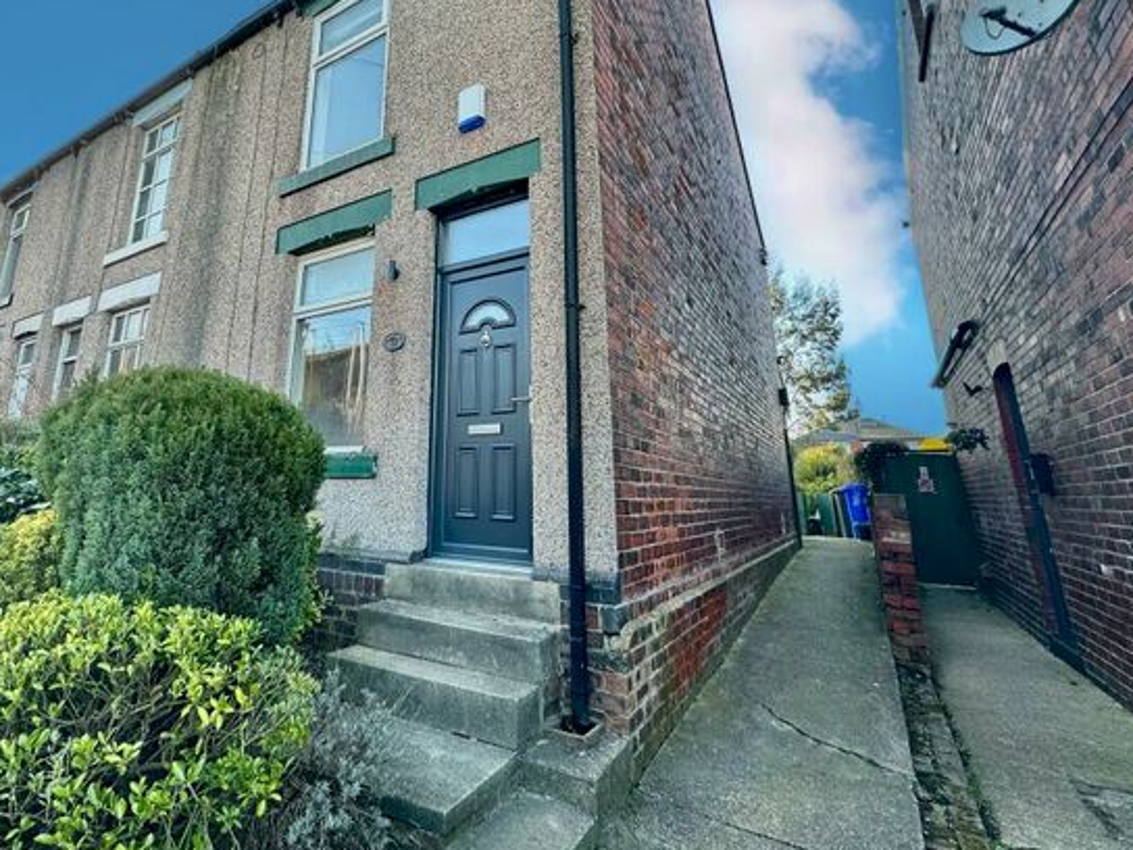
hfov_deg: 86.7
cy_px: 343
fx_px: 589
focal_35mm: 18
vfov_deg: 70.9
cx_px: 456
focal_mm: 2.22
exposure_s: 1/141
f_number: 2.2
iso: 40
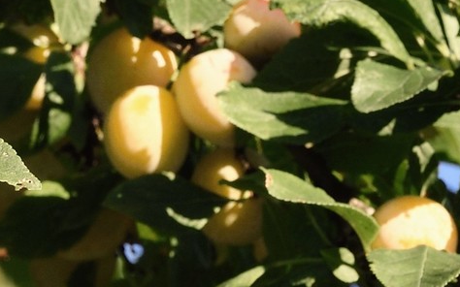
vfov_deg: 1.3
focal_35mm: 1032
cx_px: 16
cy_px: -613
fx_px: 12935
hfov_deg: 2.0
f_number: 13
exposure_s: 1/160
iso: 400
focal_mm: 200
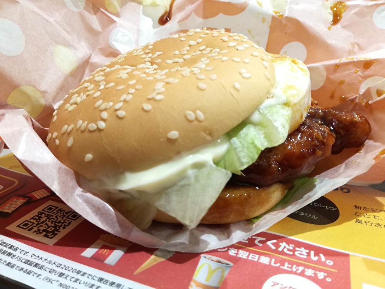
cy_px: 144
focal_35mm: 27
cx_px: 192
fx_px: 300
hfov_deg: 65.3
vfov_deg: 51.4
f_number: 2
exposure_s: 1/33.3
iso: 200
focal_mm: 3.79
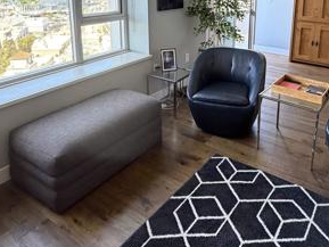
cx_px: 203
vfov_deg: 42.5
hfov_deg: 57.7
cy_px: 35
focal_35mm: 31
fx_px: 295
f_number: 2.2
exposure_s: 1/60
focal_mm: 2.22
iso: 400
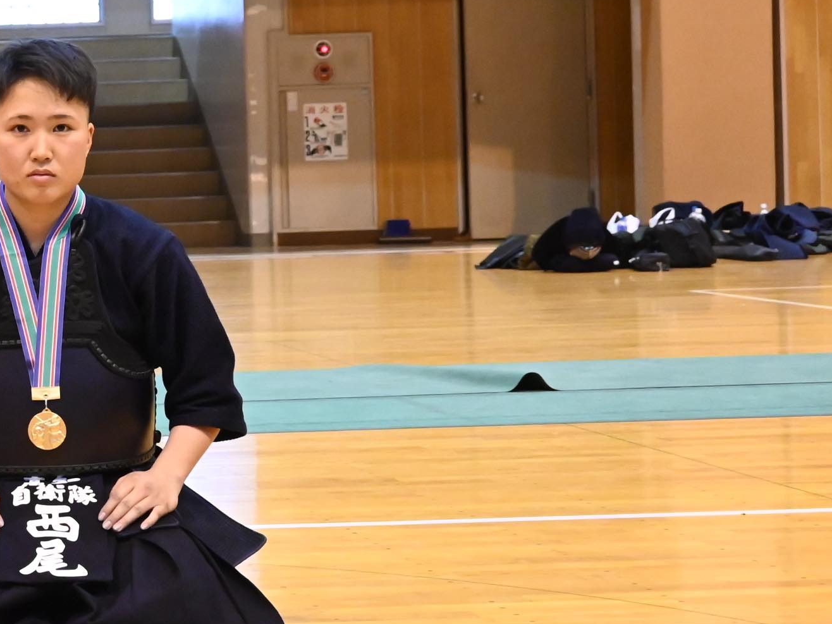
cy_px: 216
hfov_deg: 14.9
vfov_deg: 12.1
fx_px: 2932
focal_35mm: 122
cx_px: -448
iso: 5000
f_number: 5.6
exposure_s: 1/200
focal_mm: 37
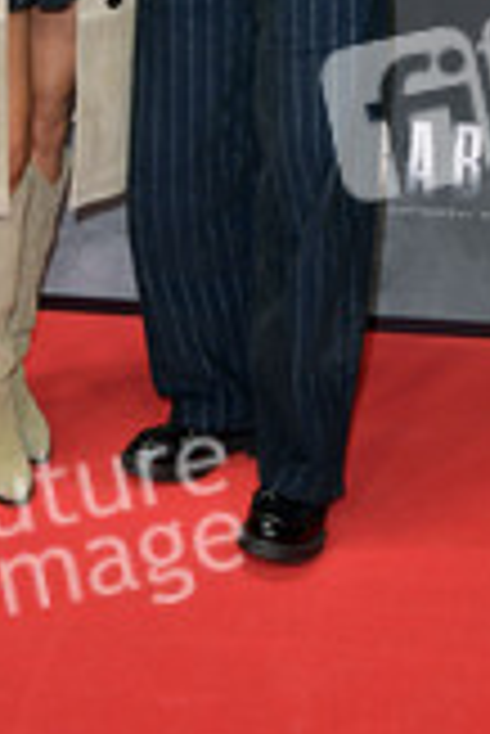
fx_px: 1895
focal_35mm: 93
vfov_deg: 20.6
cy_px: -131
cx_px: 144
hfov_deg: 14.7
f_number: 5.6
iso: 1250
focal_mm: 38
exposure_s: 1/250
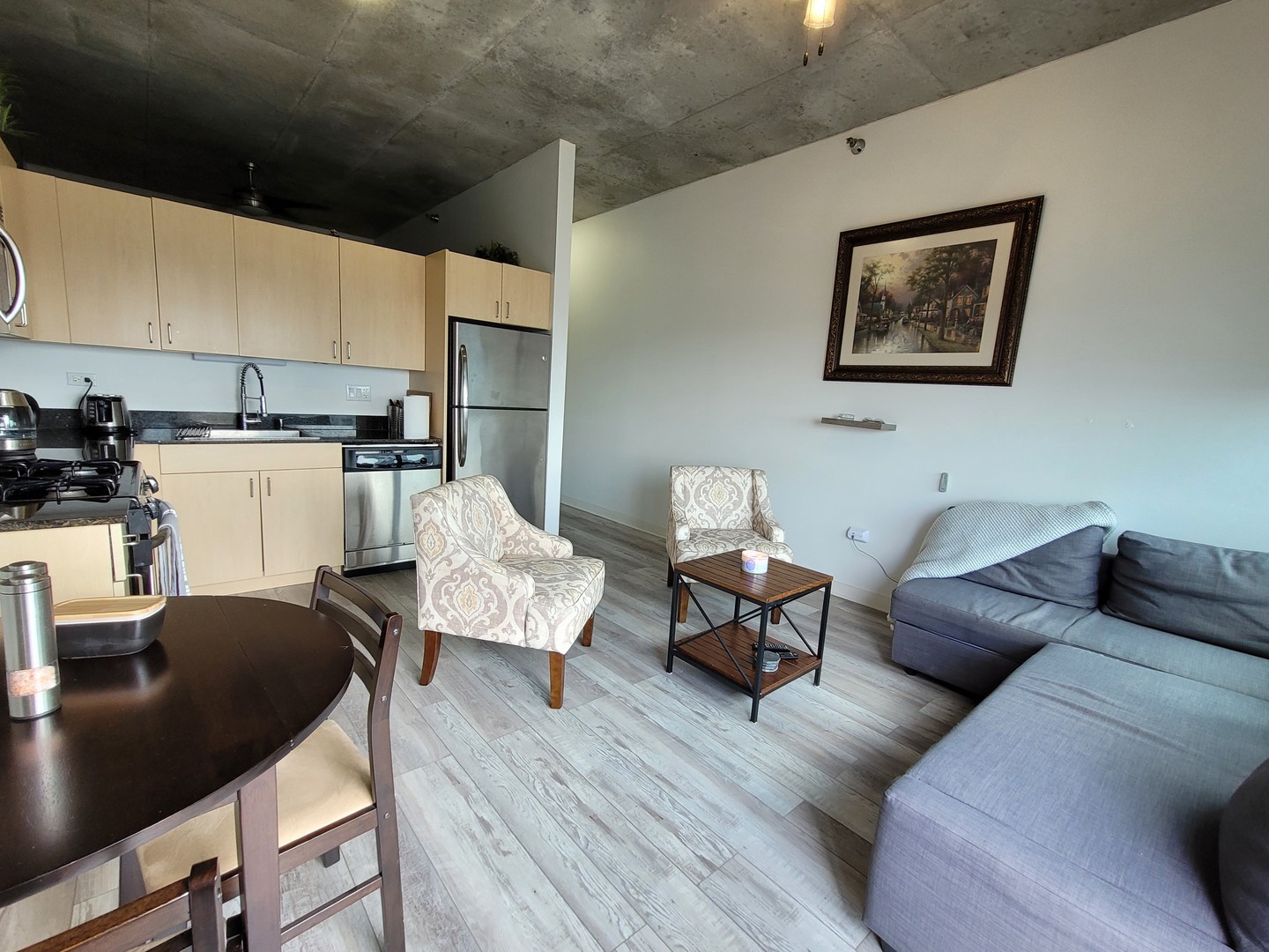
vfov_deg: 89.9
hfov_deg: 106.2
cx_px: 634
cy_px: 476
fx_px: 477
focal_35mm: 13
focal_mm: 1.74
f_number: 2.2
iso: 80
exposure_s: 1/60
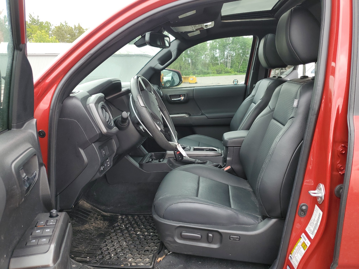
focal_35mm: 26
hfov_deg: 67.3
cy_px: 134
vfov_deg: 53.1
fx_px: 270
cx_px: 180
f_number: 1.5
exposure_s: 1/250
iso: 50
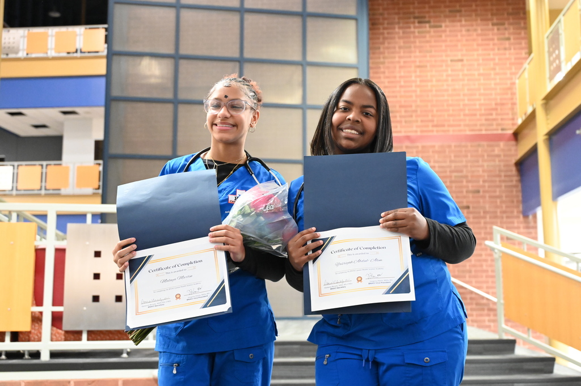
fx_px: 677
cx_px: 290
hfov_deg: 46.4
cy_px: 193
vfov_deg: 31.8
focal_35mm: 42
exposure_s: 1/60
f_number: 4
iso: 11400
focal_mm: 42
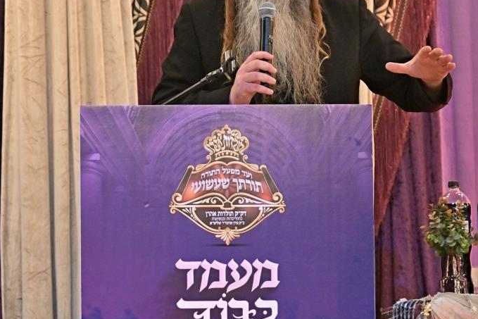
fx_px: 4342
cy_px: 163
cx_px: 239
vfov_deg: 4.2
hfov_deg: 6.3
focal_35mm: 327
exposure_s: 1/250
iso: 1250
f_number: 2.8
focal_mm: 145
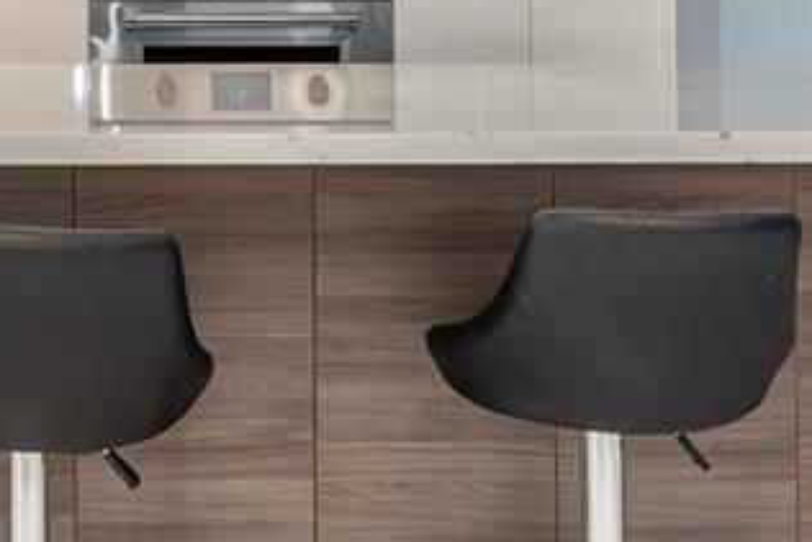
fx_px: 1941
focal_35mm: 86
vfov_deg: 15.5
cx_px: 21
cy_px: -41
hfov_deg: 22.8
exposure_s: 1/8
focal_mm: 17
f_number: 9
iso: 100
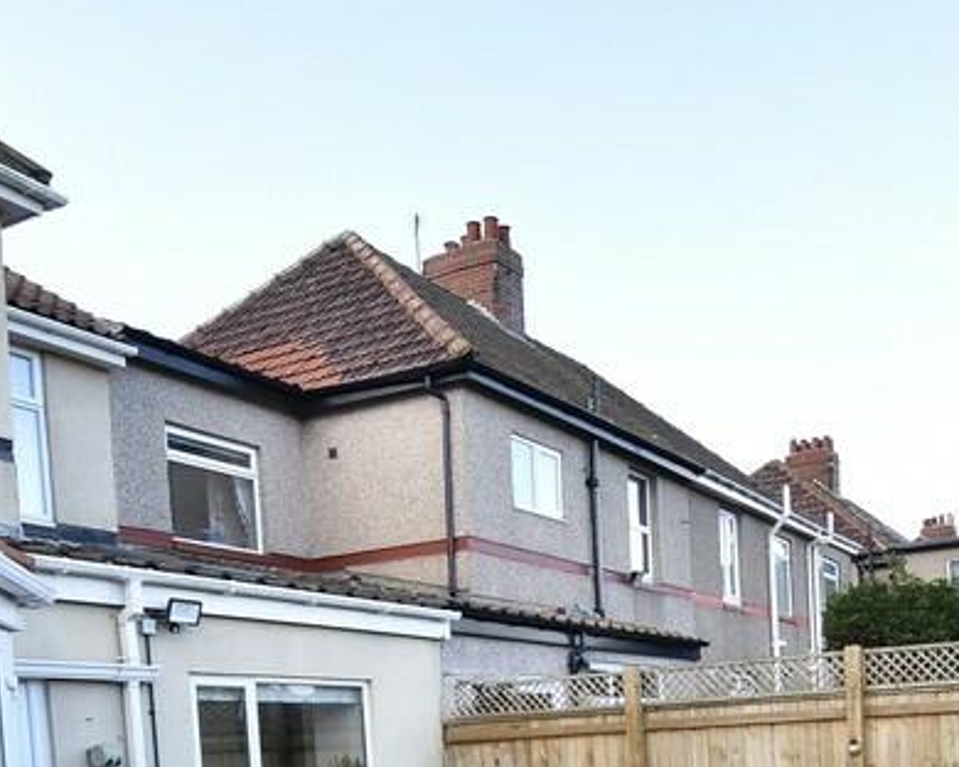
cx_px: 657
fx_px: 1050
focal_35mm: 37
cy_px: 828
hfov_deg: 48.1
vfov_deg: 34.9
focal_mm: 10
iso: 200
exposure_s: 1/125
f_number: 5.6
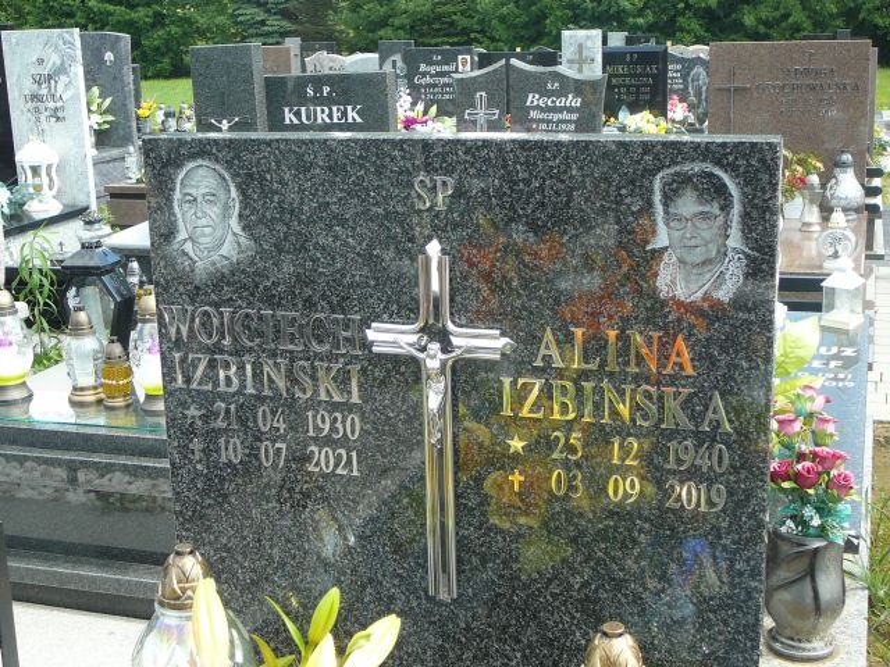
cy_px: 334
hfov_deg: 38.9
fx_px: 1260
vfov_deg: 29.7
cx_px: 445
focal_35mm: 49
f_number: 3.4
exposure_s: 1/200
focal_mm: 7.3
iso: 80
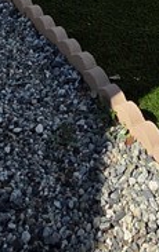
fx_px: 532
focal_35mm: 77
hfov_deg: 17.0
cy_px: -246
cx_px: 80
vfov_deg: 18.3
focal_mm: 2.2
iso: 40
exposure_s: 1/3291
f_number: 1.9
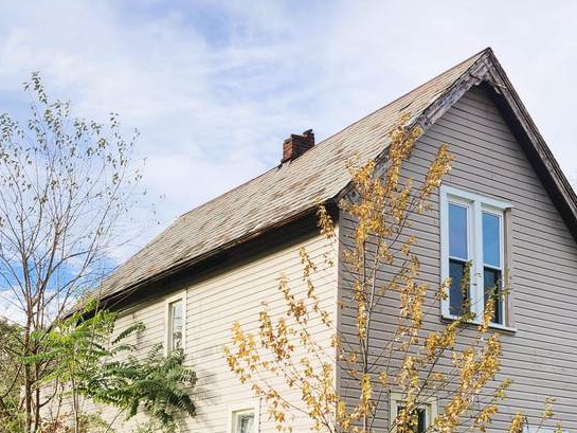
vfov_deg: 26.3
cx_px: 291
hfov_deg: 35.5
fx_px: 900
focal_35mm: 54
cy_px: 379
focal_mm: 5.54
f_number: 1.8
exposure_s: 1/848
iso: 25
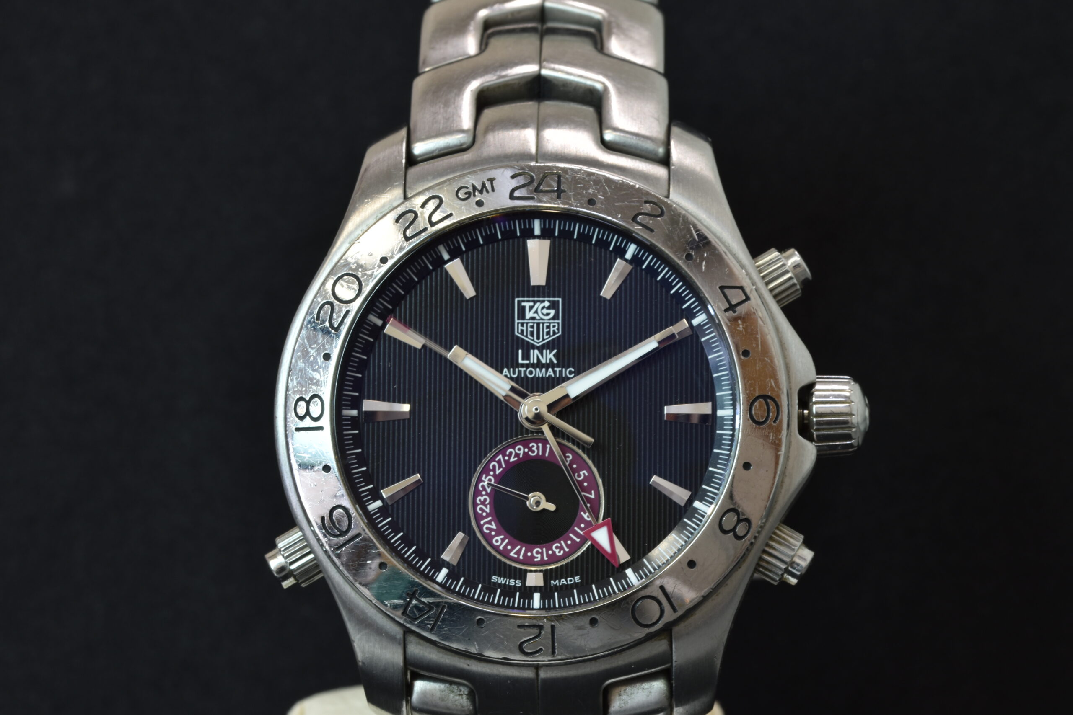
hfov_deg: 15.2
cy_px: 358
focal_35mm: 135
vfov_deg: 10.2
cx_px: 536
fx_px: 4024
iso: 100
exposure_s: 1/2.5
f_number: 18
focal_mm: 90
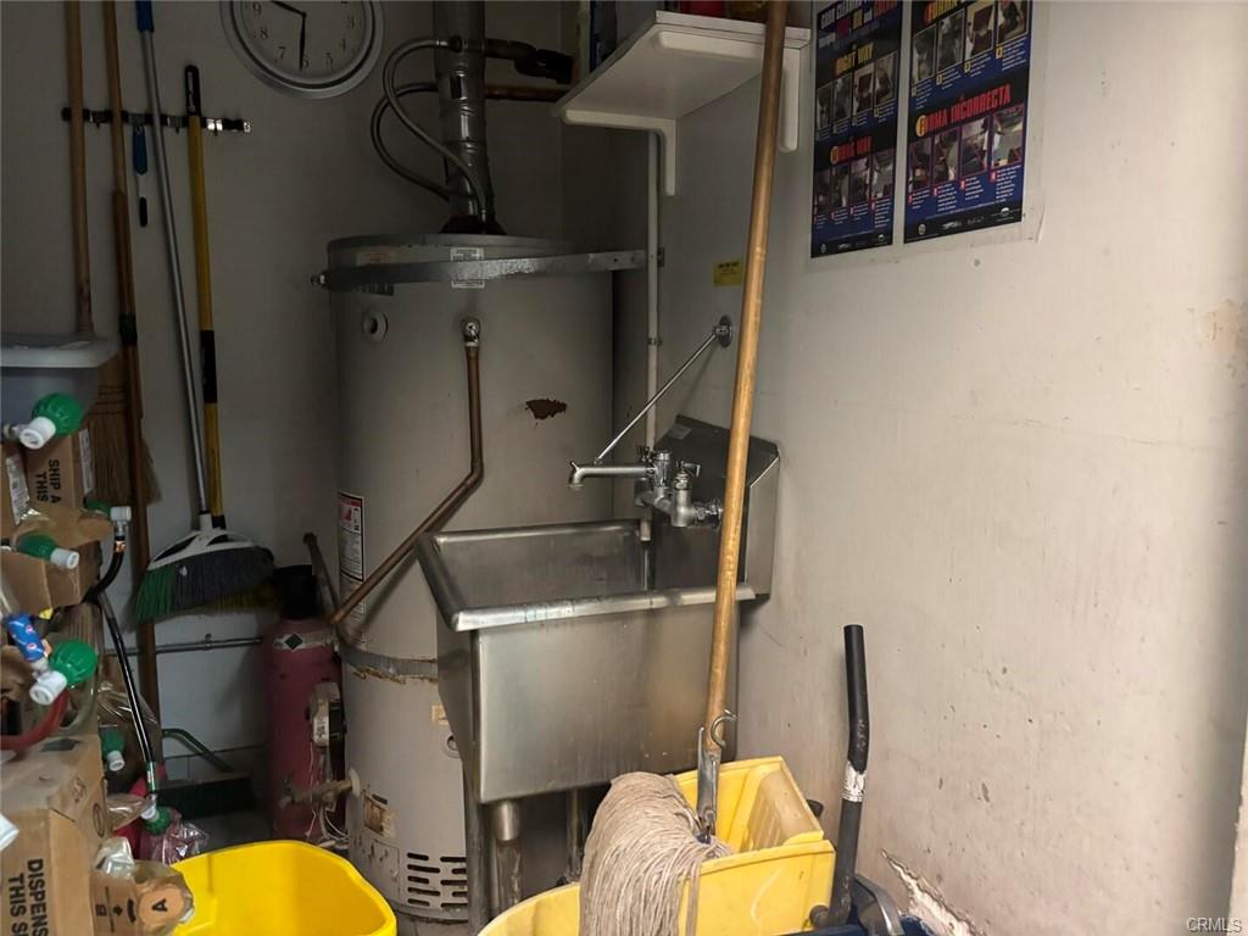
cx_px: 624
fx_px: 937
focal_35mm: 26
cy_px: 468
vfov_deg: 53.1
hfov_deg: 67.3
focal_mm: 5.96
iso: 640
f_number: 1.6
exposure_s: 1/30
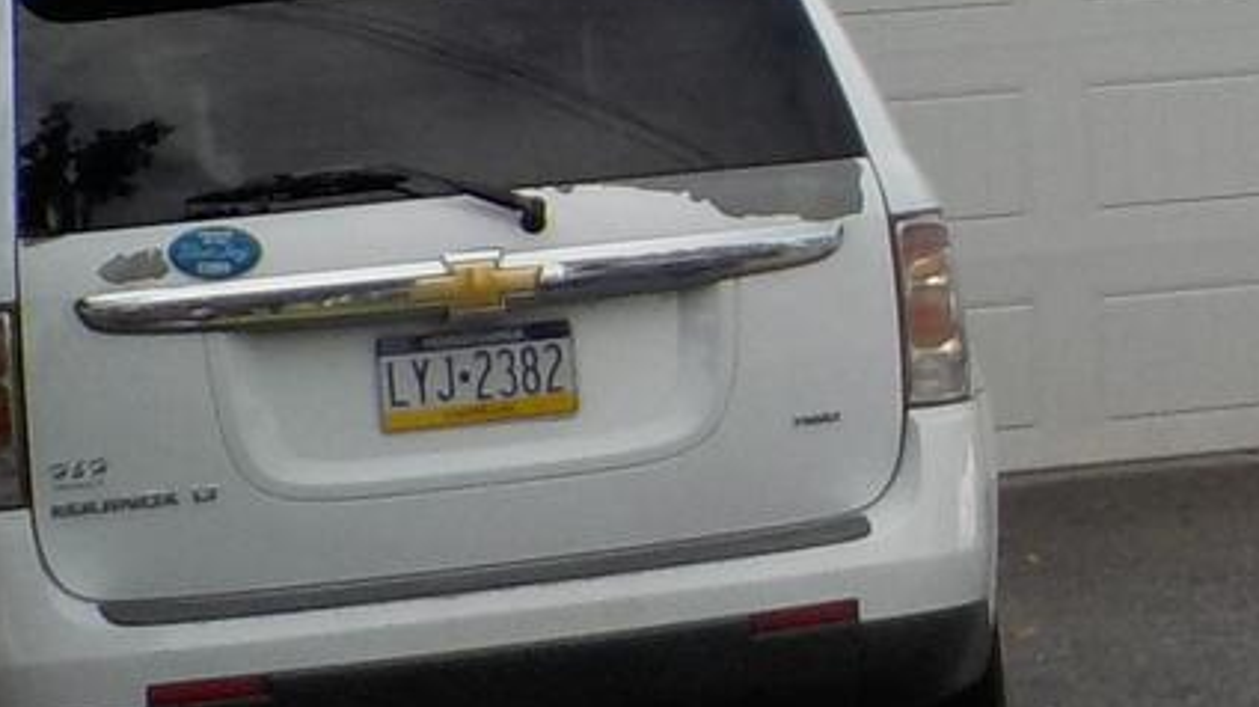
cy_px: -327
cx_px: 1580
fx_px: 5272
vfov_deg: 7.5
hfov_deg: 13.2
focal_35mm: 158
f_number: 3.3
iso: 125
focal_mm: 4.1
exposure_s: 1/1250
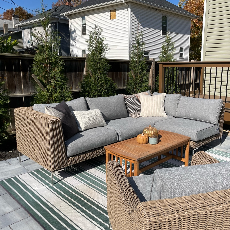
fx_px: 233
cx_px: 143
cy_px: 115
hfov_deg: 52.0
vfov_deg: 52.5
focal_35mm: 31
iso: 32
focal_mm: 4.2
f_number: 1.6
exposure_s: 1/4464
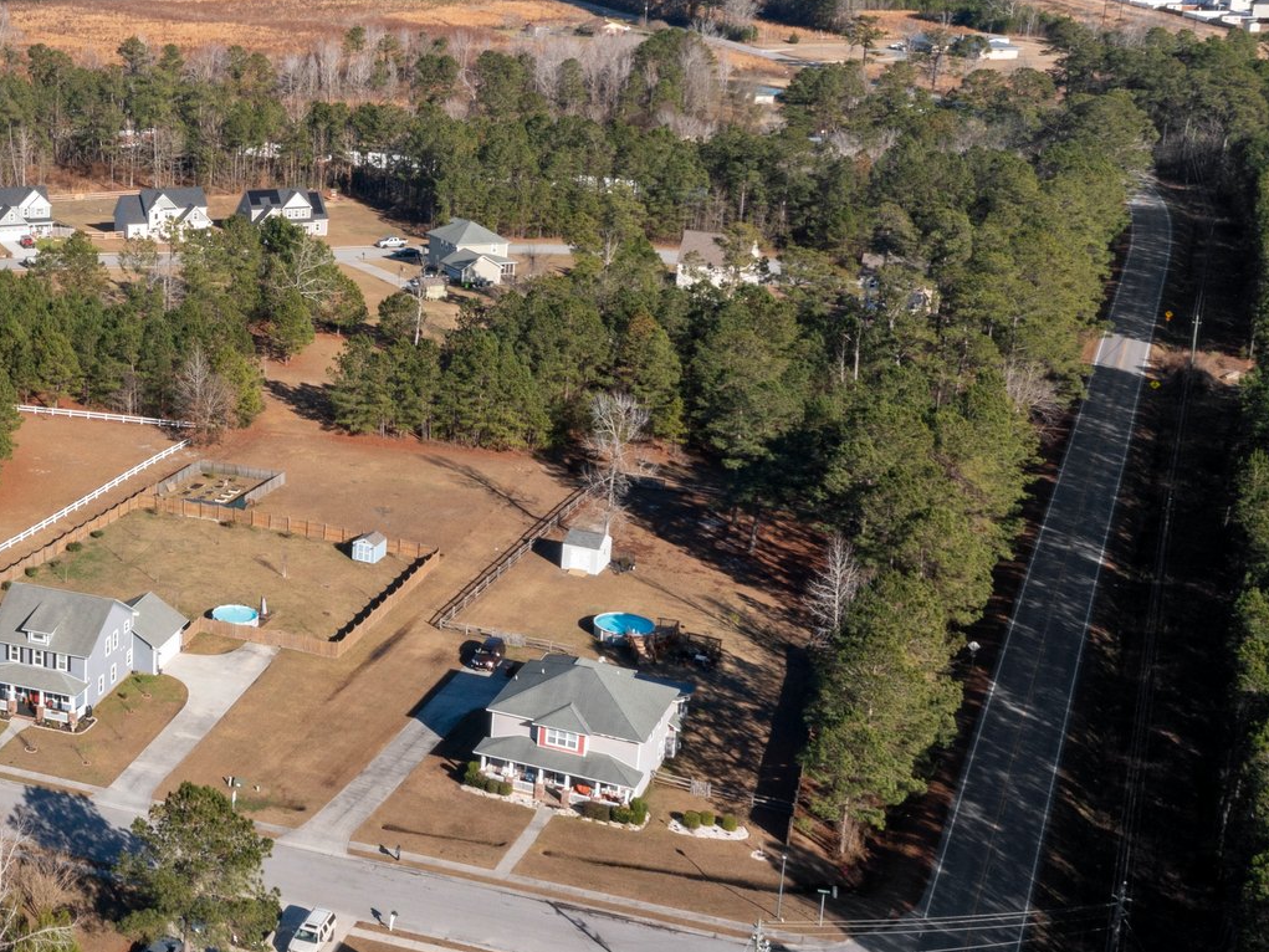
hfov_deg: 32.9
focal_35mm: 54
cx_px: 32
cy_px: 377
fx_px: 1980
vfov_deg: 27.0
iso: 100
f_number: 9
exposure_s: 1/160
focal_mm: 10.26
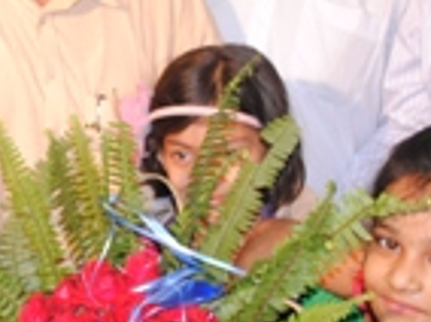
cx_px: 21
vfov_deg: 14.6
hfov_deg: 19.0
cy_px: 105
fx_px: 1255
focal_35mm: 101
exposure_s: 1/200
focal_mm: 18
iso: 400
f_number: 3.5
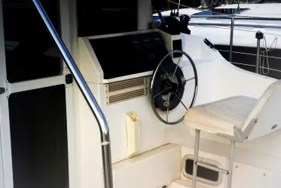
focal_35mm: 72
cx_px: 145
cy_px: 71
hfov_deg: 28.1
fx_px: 562
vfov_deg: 18.9
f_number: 8
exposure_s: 1/250
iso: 100
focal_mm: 28
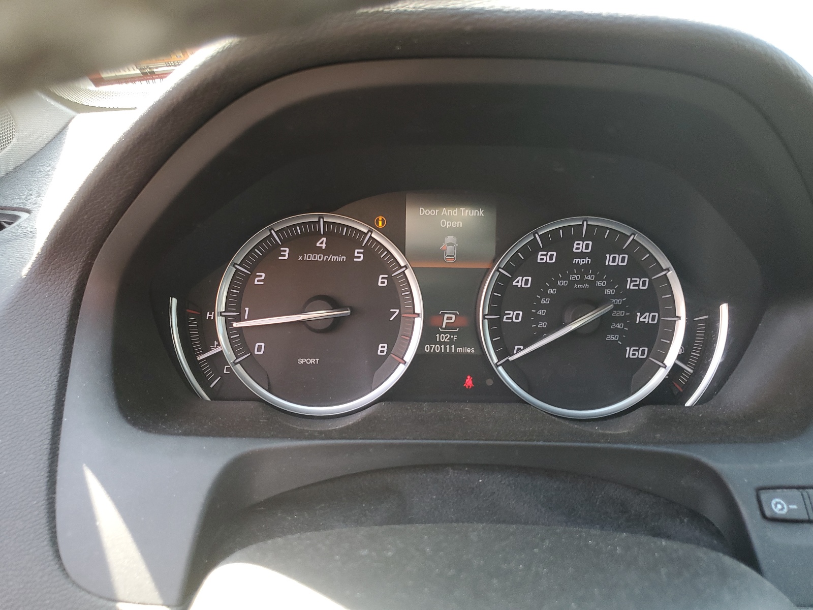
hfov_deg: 67.3
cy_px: 305
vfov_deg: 53.1
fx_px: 611
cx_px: 406
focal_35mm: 26
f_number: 1.5
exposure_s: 1/120
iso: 91
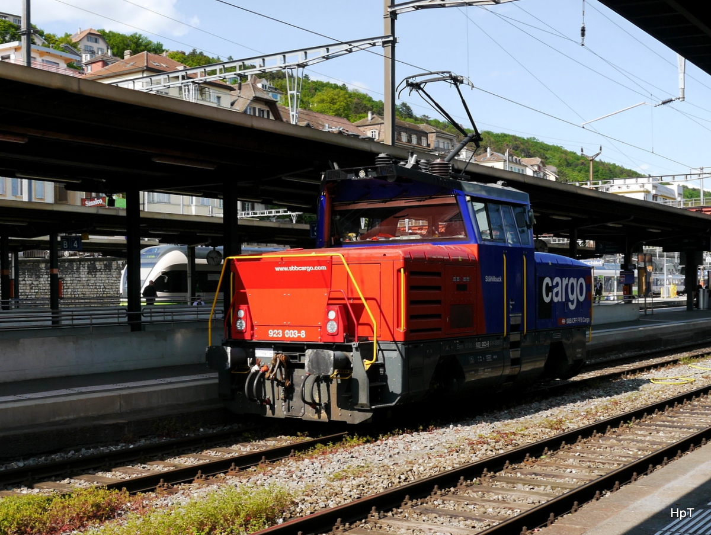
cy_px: 268
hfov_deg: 56.8
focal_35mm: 32
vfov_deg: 44.2
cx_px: 356
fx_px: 658
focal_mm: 16
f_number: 7.1
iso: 160
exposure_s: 1/400
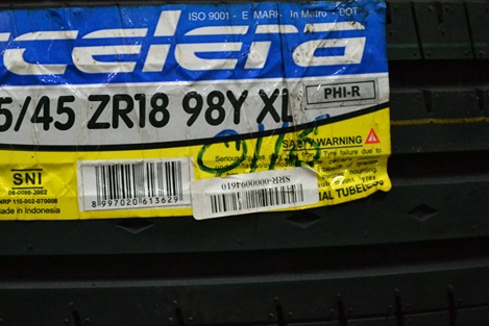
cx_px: 144
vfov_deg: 13.3
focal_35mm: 103
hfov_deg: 19.7
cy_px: 177
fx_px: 1399
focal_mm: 46
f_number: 5.3
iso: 3200
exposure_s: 1/25
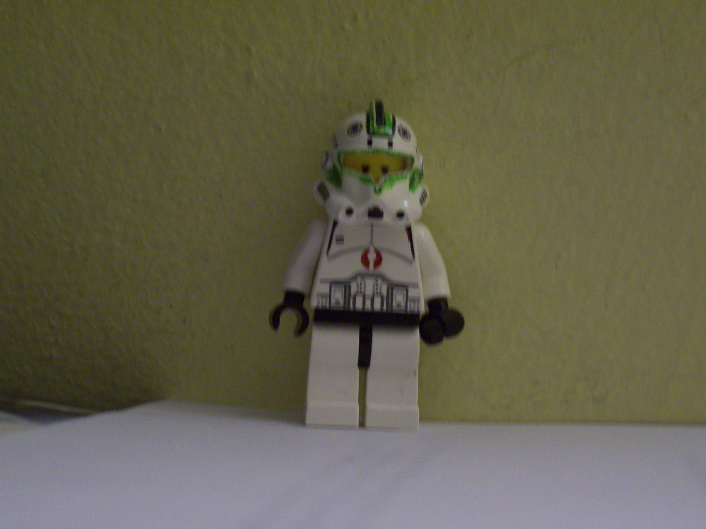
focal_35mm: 65
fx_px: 1326
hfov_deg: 29.8
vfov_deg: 22.6
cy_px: 264
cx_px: 353
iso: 160
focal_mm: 10.8
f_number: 3.6
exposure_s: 1/8
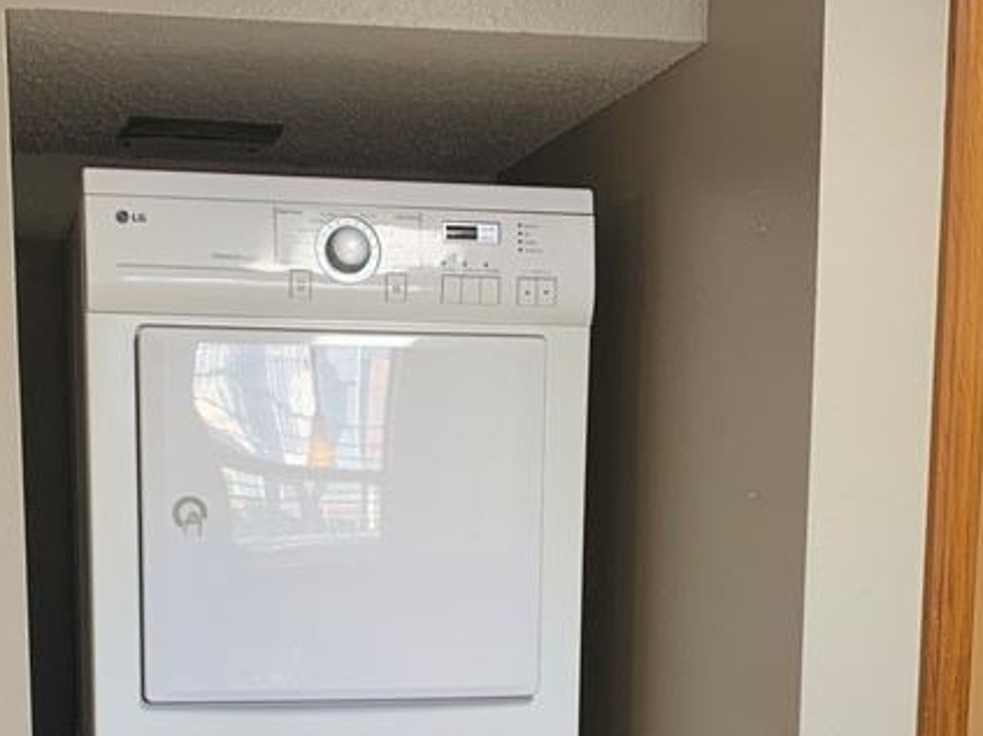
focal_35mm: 63
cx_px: 395
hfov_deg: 30.7
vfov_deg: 22.2
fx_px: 1789
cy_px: 769
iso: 80
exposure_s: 1/60
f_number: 1.8
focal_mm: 4.25
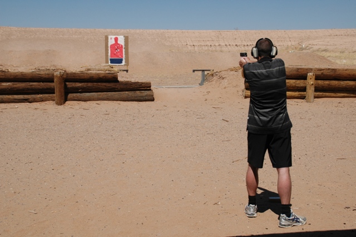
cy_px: 118
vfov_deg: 23.8
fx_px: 563
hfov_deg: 35.1
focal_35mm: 57
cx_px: 178
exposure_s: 1/500
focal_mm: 38
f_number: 11
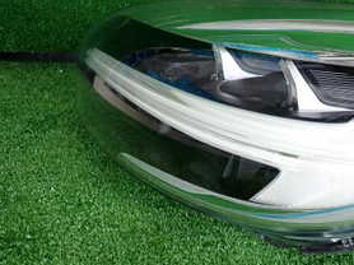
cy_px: 153
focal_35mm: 54
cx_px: 359
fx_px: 552
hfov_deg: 32.5
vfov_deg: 27.0
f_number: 2
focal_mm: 4.5
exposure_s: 1/80
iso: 200
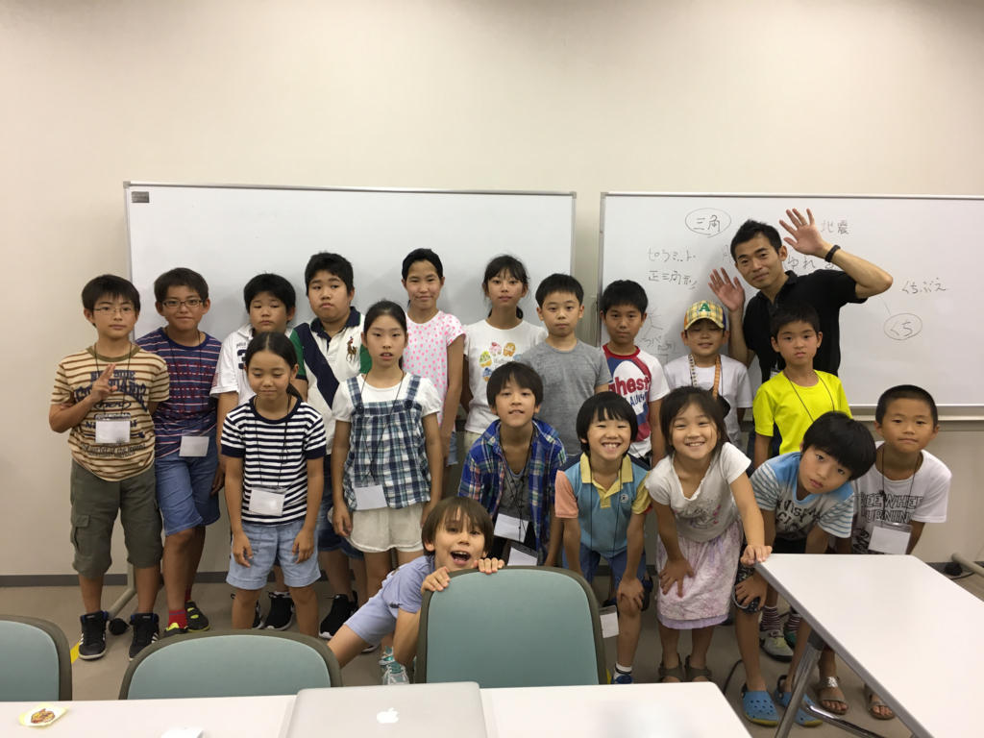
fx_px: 824
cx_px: 492
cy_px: 369
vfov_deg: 48.2
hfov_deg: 61.7
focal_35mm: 29
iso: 50
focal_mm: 4.15
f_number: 2.2
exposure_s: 1/30
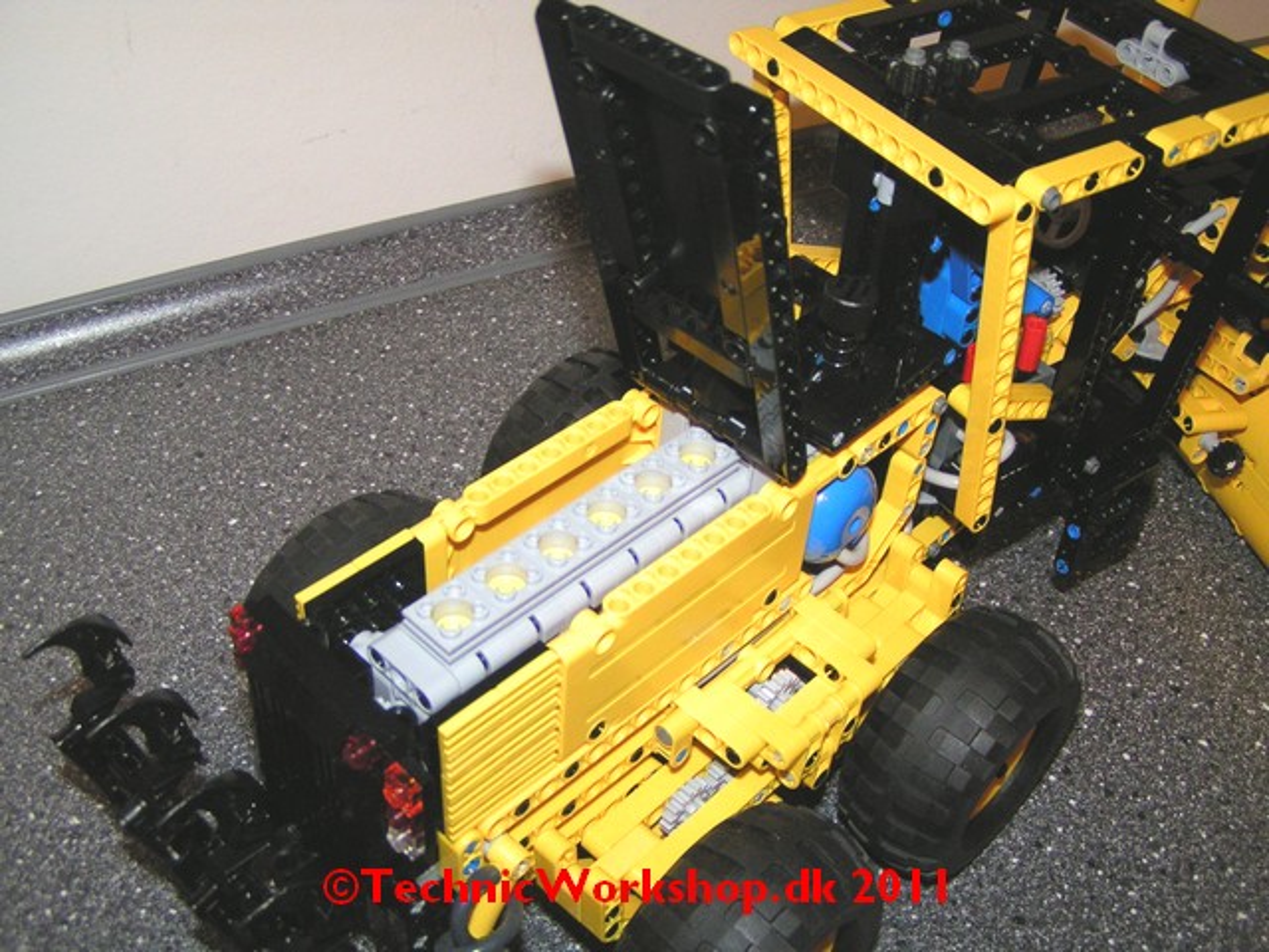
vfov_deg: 37.7
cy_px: 476
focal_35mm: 38
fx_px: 1393
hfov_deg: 49.0
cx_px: 634
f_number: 2.8
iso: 200
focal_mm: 5.8
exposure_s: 1/40
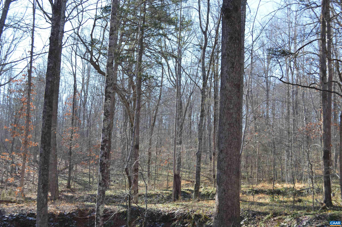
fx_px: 413
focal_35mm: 44
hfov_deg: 45.0
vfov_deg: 30.8
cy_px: 114
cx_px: 171
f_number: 5.6
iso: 160
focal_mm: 29
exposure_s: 1/125
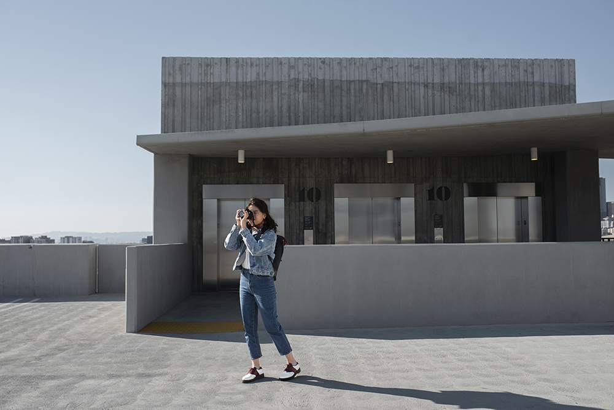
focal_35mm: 35
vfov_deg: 37.9
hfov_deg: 54.4
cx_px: 307
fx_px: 597
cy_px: 205
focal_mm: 35
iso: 100
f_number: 4.5
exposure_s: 1/800
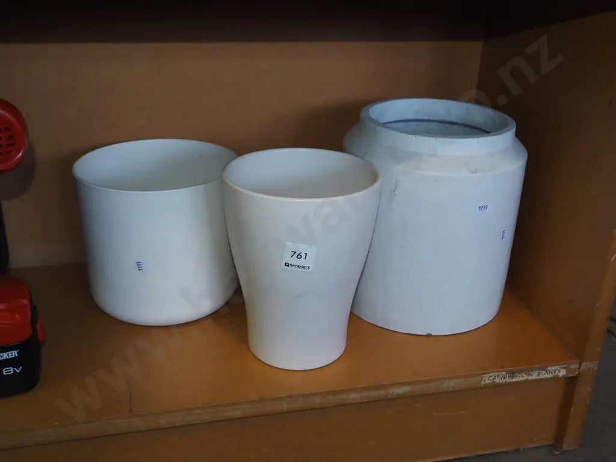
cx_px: 308
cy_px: 231
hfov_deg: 49.0
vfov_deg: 37.7
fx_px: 676
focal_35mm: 38
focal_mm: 19
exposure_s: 1/160
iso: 1600
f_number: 5.6
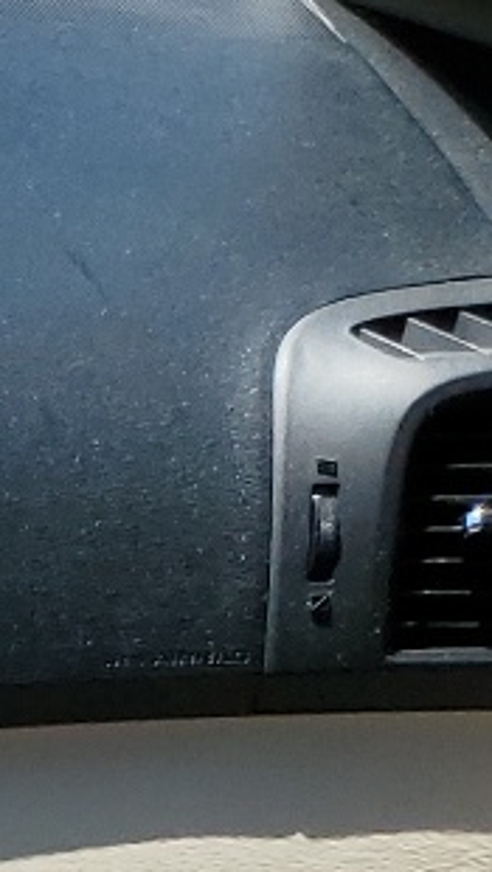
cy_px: 1634
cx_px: -1560
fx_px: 3377
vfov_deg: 13.1
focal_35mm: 146
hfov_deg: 6.5
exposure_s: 1/1250
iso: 50
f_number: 1.5
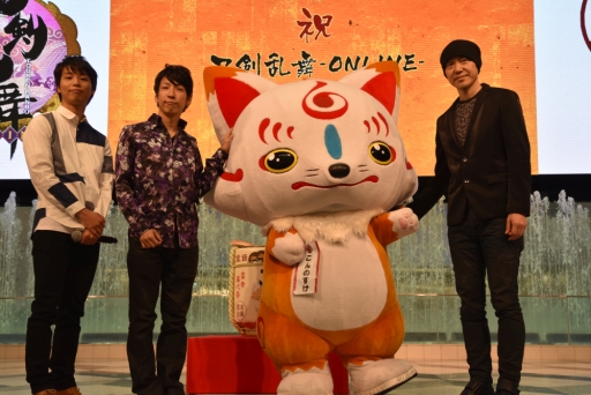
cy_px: 198
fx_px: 838
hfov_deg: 38.9
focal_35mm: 51
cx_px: 296
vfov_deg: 26.5
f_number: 6.3
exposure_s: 1/160
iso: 400
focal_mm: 34
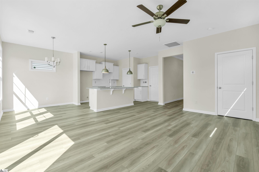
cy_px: 86
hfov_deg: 96.7
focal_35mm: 16
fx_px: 115
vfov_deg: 73.8
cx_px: 130
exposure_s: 1/100
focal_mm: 16
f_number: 9
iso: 320
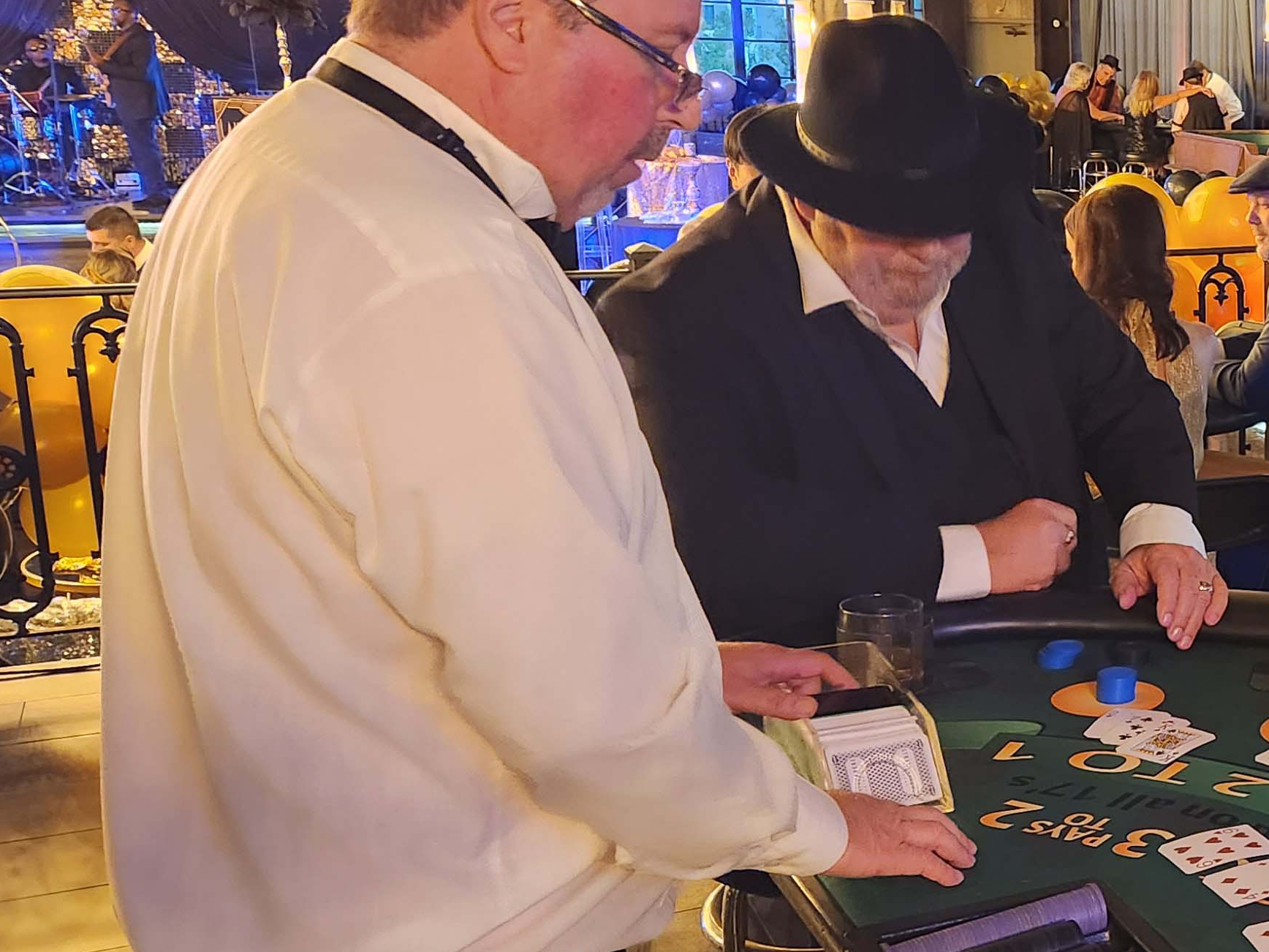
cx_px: 1455
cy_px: 514
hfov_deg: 31.4
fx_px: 1943
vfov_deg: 27.5
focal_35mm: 53
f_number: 1.8
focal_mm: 5.4
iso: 800
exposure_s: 1/24
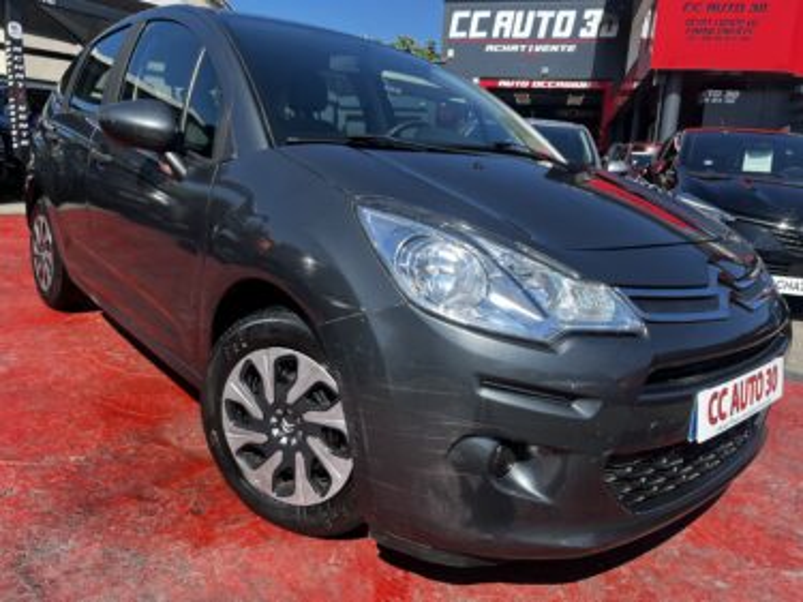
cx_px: 402
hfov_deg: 67.3
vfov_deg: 53.0
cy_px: 301
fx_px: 603
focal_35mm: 26
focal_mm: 5.1
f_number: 1.6
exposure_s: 1/1441
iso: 50
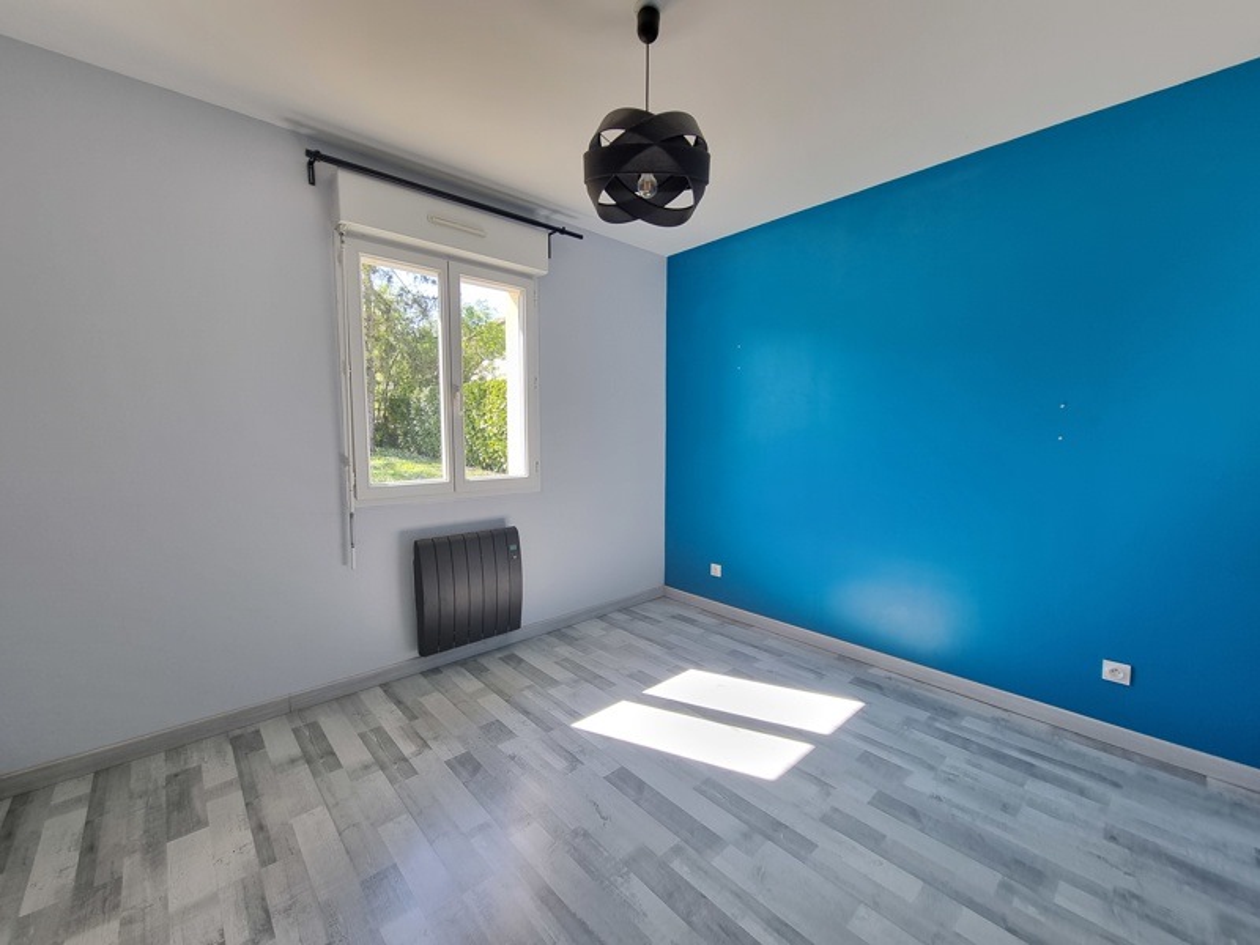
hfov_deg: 106.2
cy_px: 472
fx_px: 473
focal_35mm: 13
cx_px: 630
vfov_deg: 89.9
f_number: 2.2
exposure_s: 1/100
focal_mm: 2.2
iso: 100
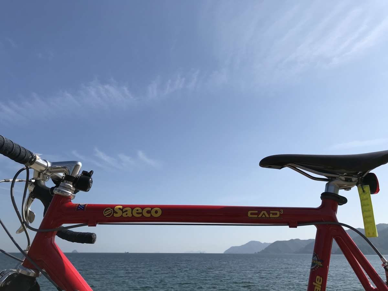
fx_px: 314
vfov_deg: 49.7
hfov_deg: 63.4
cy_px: 146
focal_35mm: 28
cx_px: 194
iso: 20
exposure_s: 1/4367
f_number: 1.8
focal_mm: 3.99
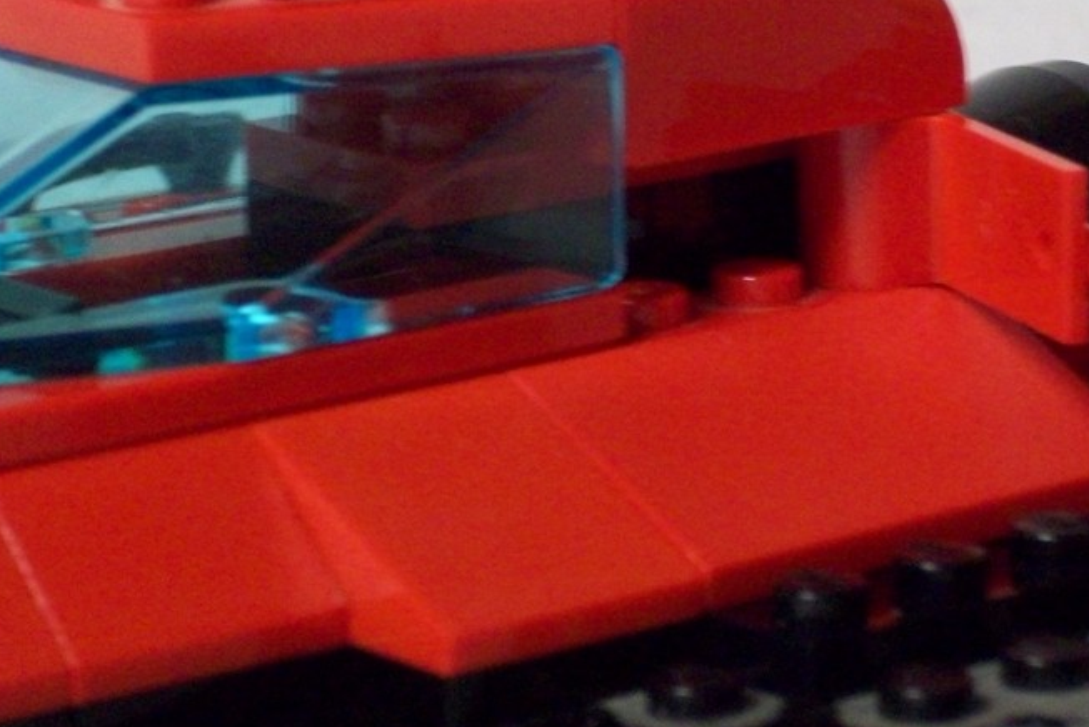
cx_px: 841
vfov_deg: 6.5
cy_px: 240
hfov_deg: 9.7
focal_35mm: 212
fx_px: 6416
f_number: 5.2
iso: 200
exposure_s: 1/8
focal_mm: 18.6
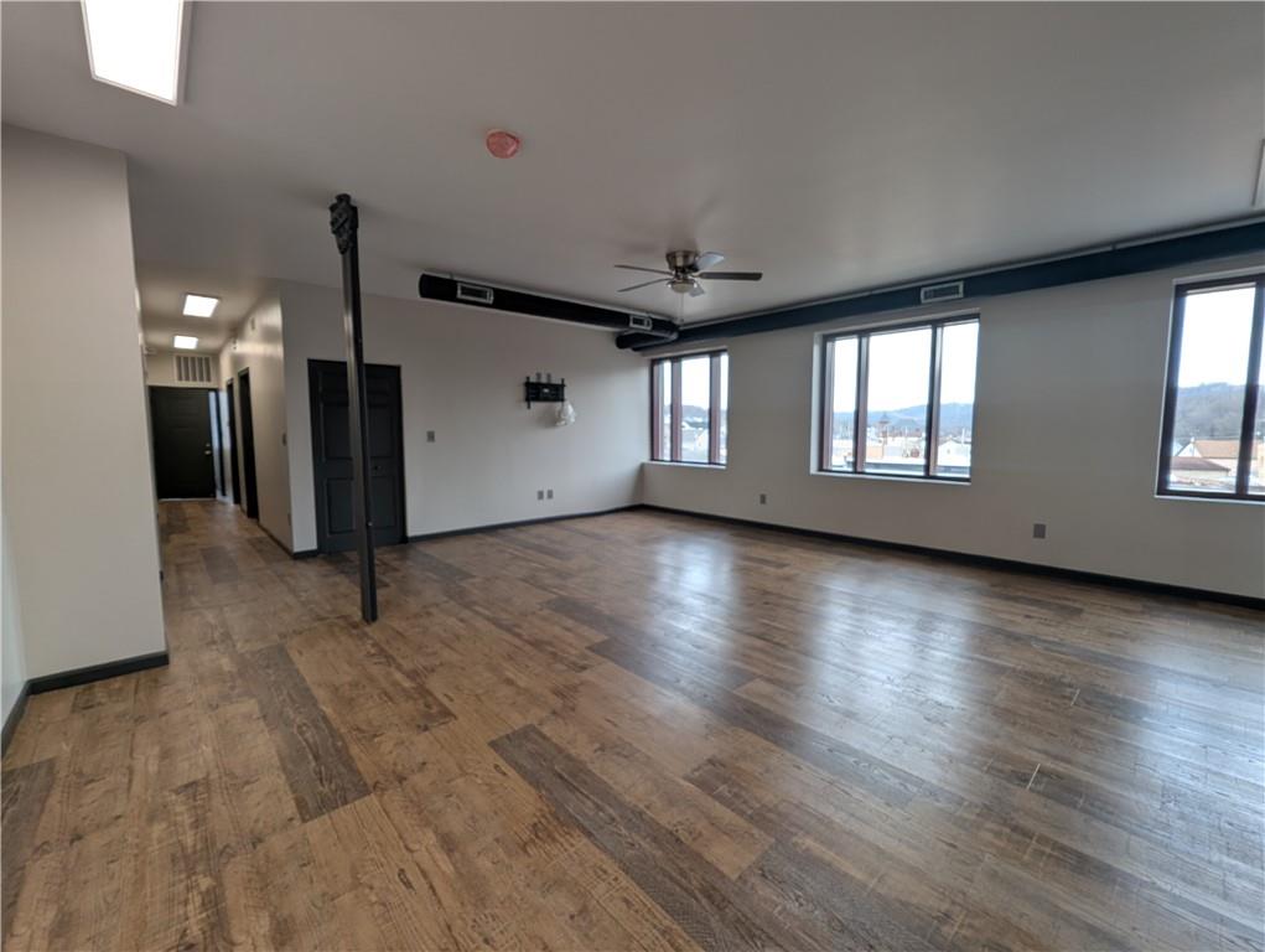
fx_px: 476
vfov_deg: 90.0
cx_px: 632
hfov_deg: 106.1
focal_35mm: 13
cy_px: 476
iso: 70
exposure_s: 1/120
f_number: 2.2
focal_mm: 1.95
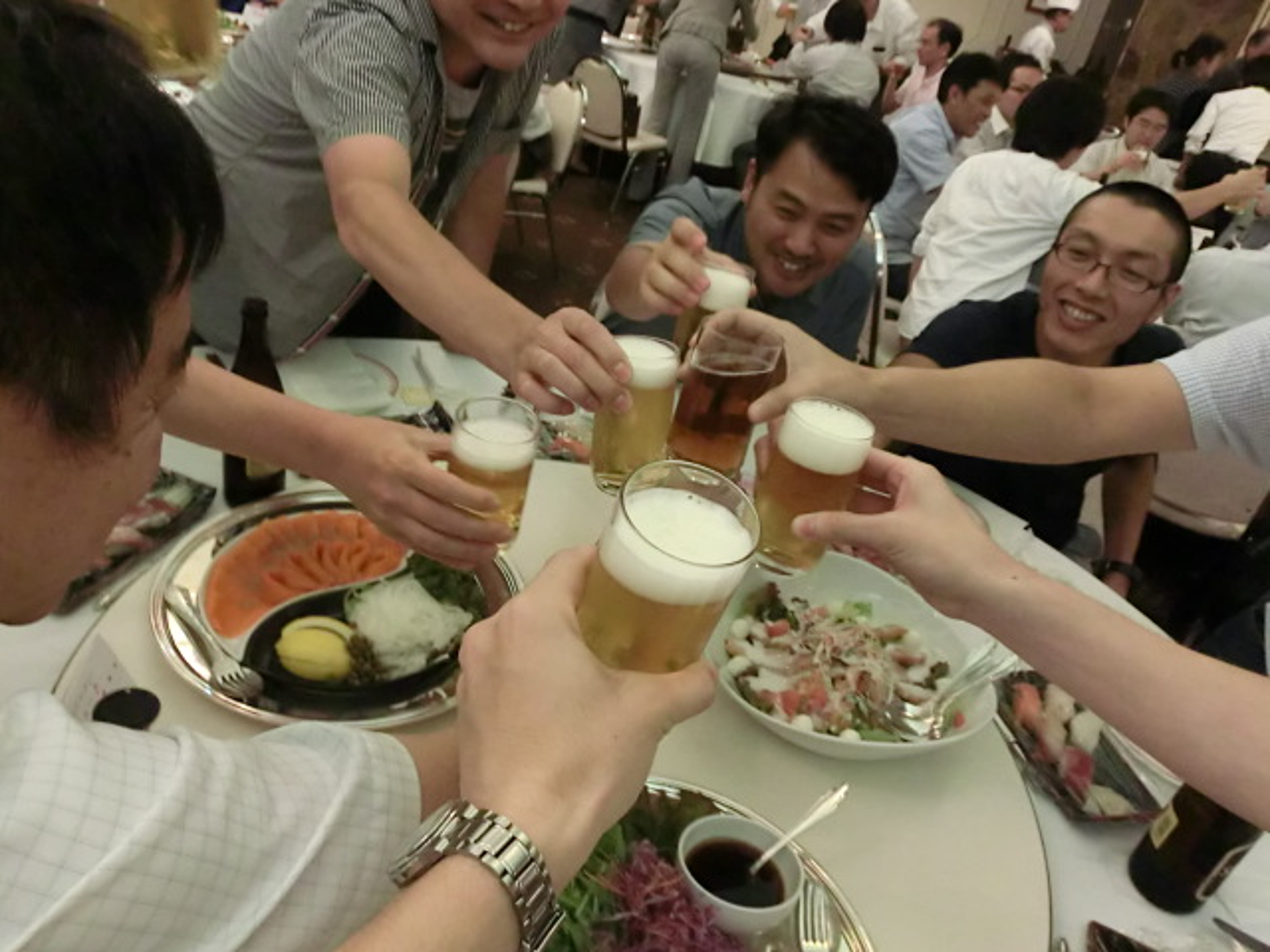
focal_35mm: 25
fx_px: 917
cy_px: 476
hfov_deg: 69.4
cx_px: 635
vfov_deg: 54.9
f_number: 3.3
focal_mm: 4.4
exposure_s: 1/60
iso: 640
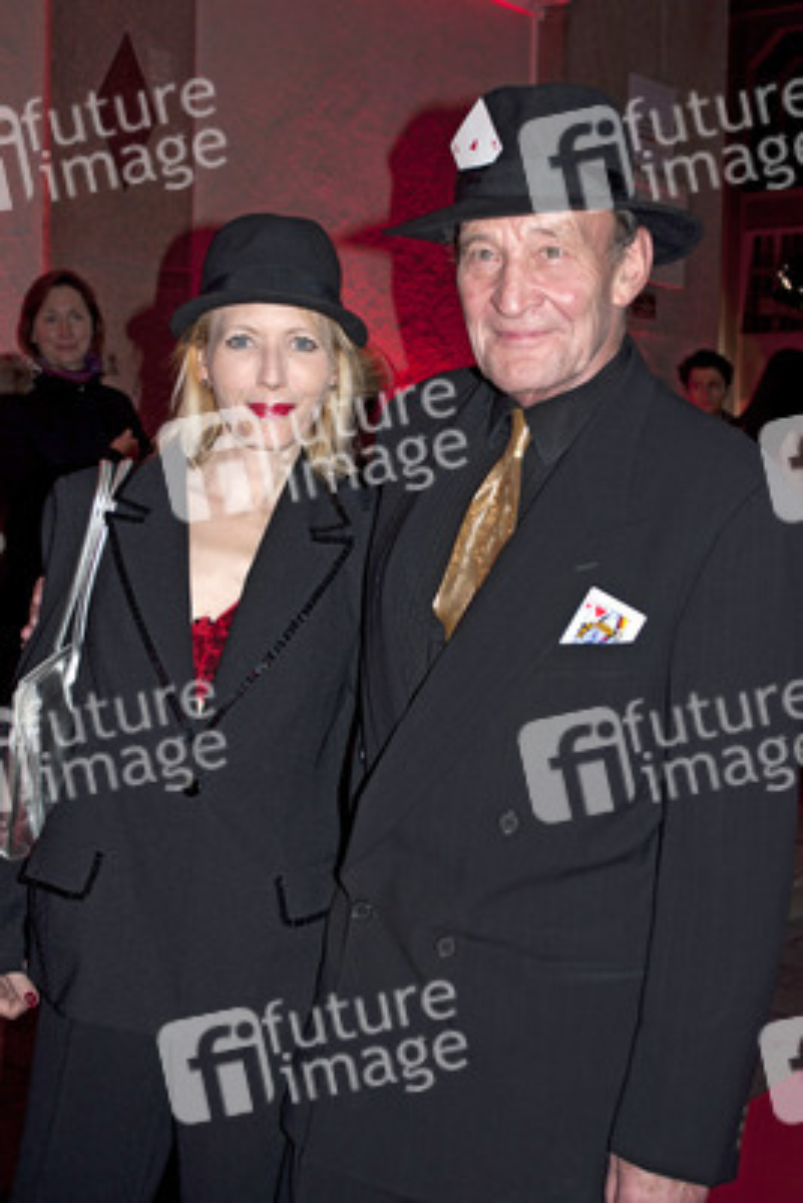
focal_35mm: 48
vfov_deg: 41.1
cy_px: 602
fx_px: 1604
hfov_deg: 28.1
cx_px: 402
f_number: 5
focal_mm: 32
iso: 200
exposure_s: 1/20
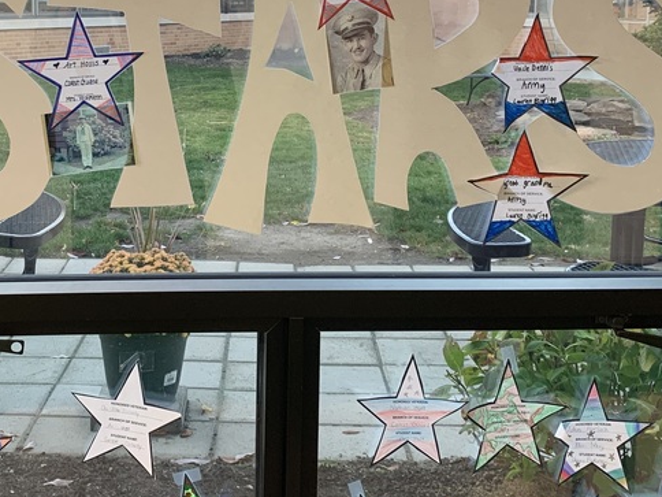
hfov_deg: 34.6
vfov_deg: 26.1
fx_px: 1052
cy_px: 101
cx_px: 216
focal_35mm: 55
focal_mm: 4.25
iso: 80
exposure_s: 1/121
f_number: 1.8
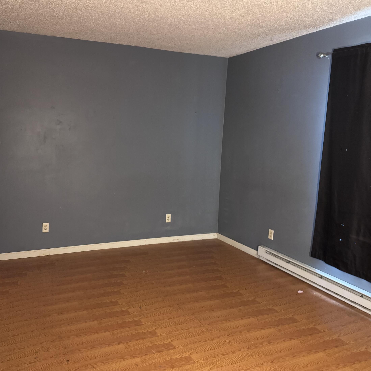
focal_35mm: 29
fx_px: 352
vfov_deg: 55.6
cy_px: 181
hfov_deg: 55.2
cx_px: 148
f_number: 1.78
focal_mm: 6.76
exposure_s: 1/30
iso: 800
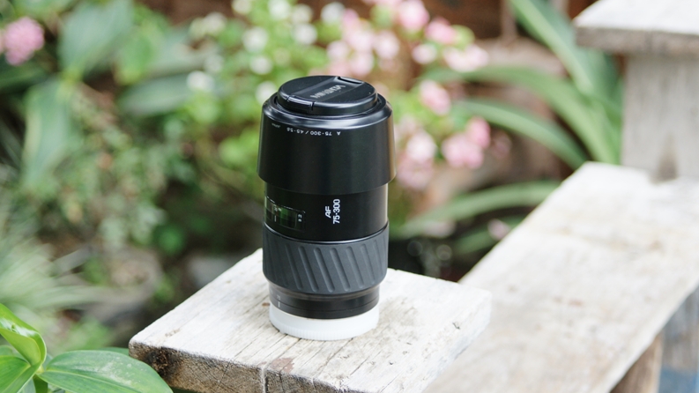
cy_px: 202
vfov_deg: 10.9
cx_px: 349
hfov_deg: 19.3
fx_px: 2057
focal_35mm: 111
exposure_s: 1/200
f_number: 5.6
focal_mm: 70
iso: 320
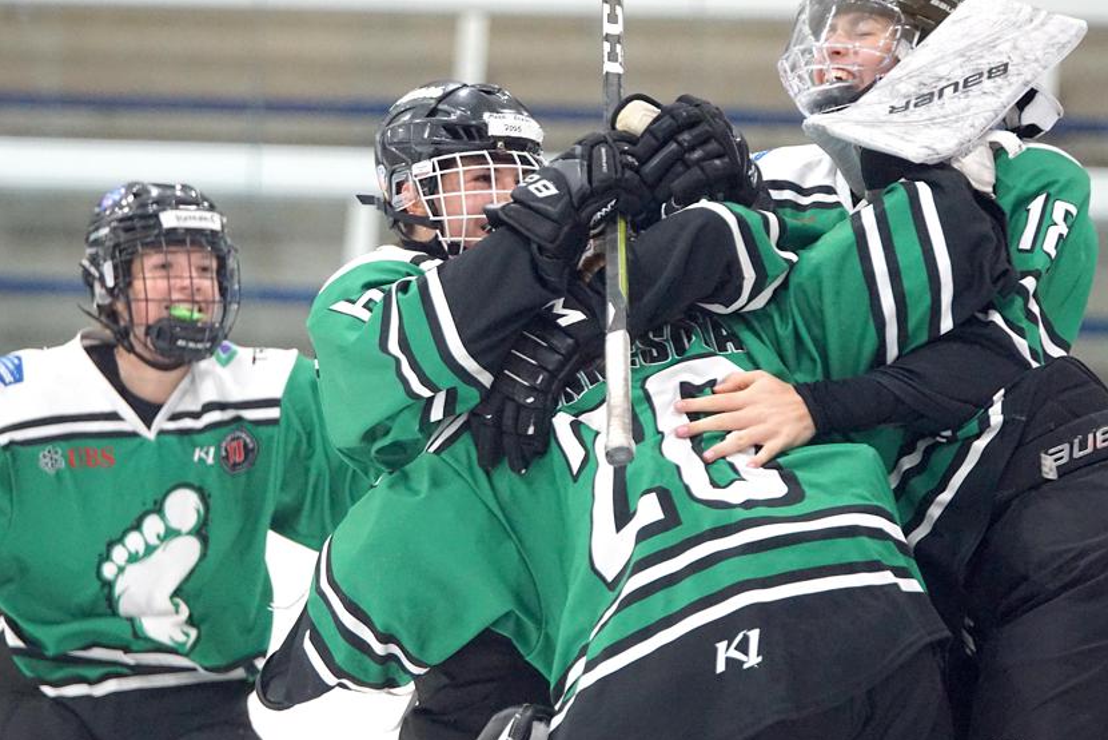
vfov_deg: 4.6
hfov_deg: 7.0
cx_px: 554
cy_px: 368
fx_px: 9113
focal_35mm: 296
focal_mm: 160
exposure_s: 1/800
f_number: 2.8
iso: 4000
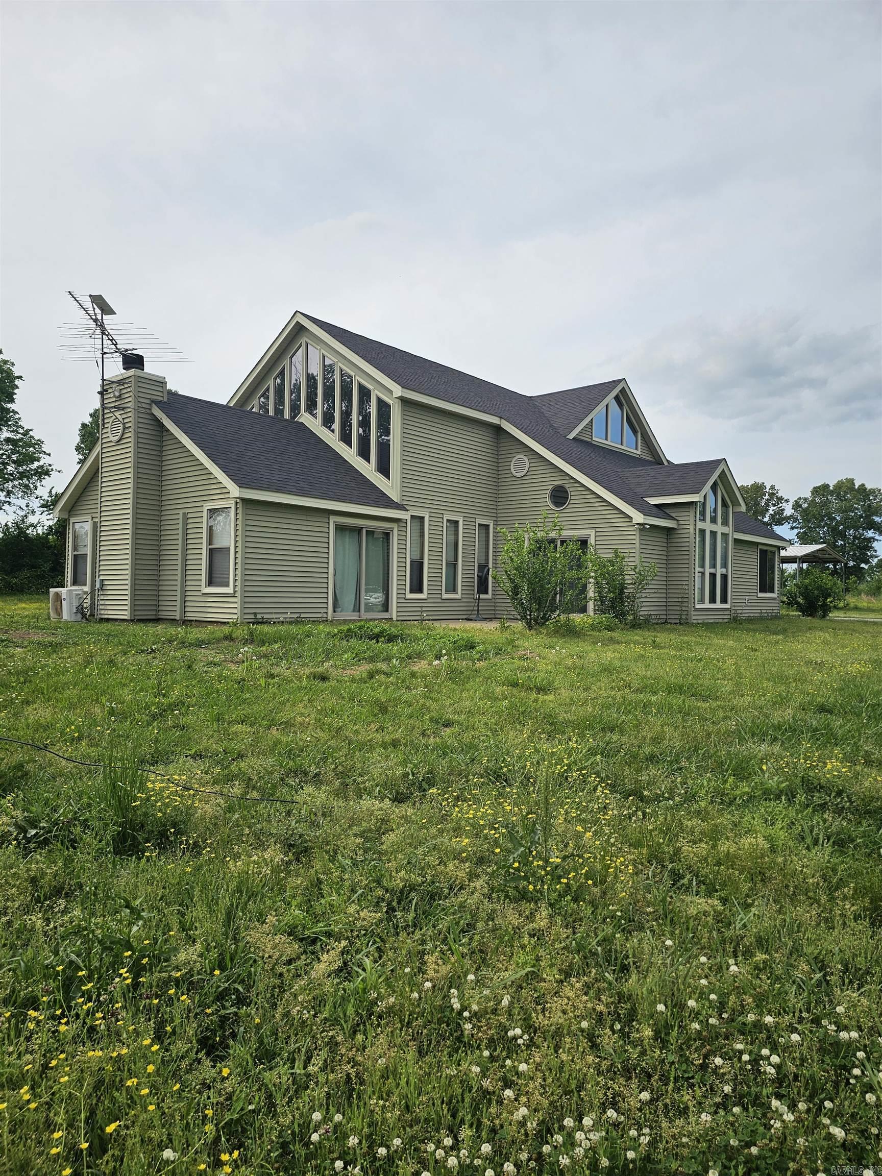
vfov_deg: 73.9
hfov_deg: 58.9
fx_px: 781
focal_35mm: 23
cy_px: 588
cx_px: 441
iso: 10
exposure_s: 1/1245
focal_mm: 6.3
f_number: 1.7
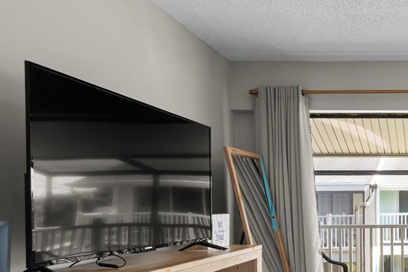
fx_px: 397
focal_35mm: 35
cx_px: 434
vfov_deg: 36.2
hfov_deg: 43.8
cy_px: 229
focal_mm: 10
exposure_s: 1/3
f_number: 7.1
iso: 100
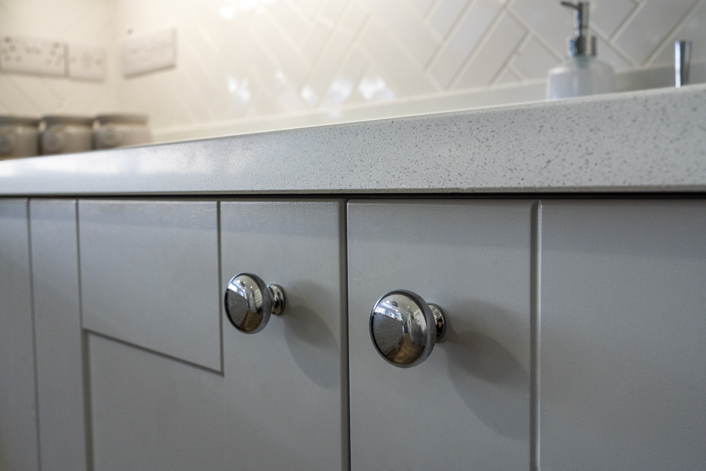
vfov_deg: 37.9
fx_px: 686
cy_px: 236
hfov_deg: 54.4
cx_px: 353
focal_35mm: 35
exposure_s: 1/100
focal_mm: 35
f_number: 10
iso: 1000
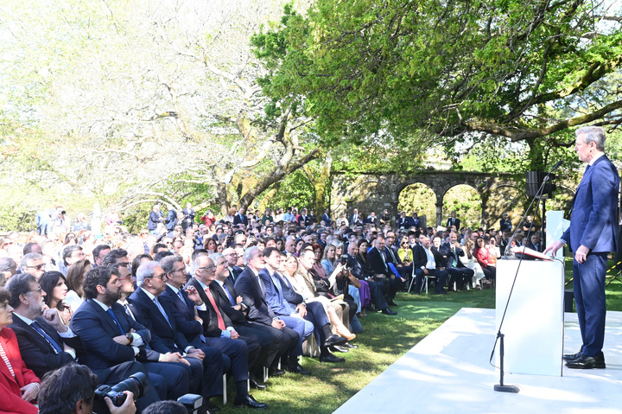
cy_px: 207
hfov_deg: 38.2
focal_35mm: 52
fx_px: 898
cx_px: 311
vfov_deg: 26.0
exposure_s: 1/200
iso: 500
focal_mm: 35
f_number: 8
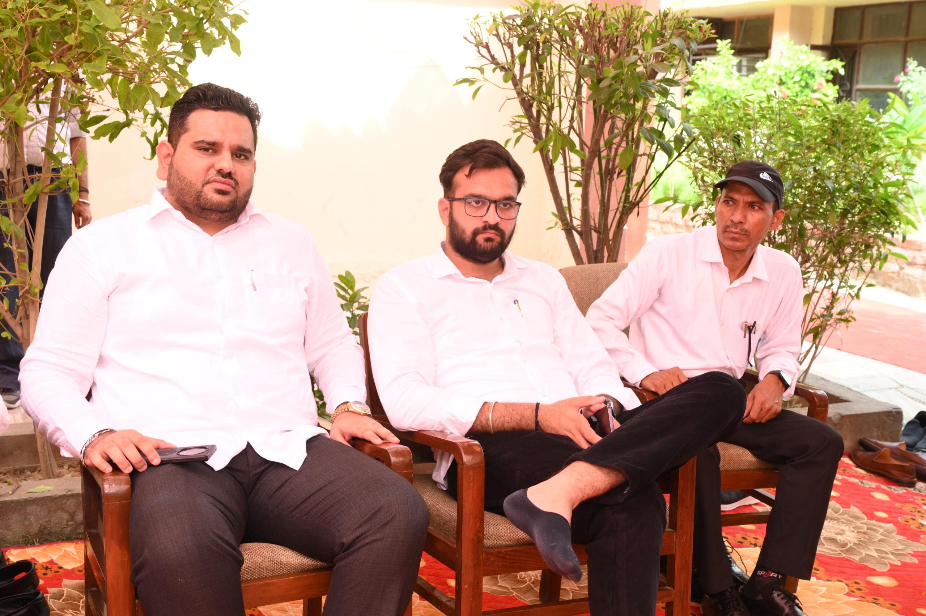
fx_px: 1080
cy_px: 308
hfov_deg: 46.4
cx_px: 463
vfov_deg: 31.8
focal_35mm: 42
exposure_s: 1/125
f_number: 7.1
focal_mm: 42
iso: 640
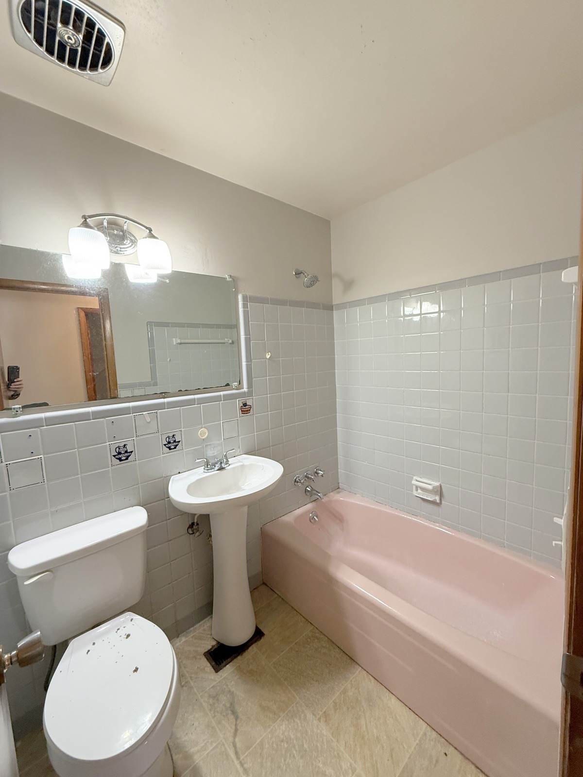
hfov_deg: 85.7
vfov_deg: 102.1
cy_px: 388
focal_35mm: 14
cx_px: 292
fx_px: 314
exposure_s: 1/60
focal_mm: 2.22
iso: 250
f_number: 2.2
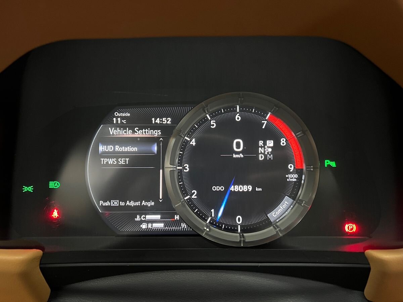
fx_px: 303
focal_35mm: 26
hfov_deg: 67.3
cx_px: 202
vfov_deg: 53.1
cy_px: 151
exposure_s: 1/25
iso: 640
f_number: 1.5
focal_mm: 5.7
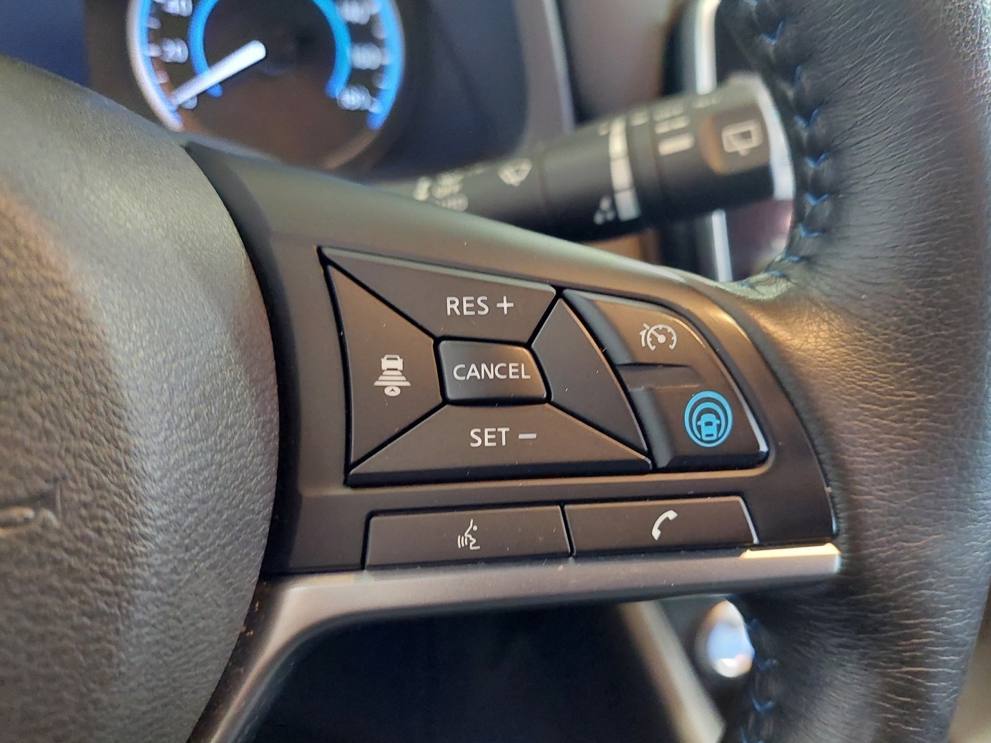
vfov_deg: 53.0
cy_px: 384
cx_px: 507
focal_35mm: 26
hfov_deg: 67.3
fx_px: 744
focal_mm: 5.23
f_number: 1.8
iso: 800
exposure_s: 1/25
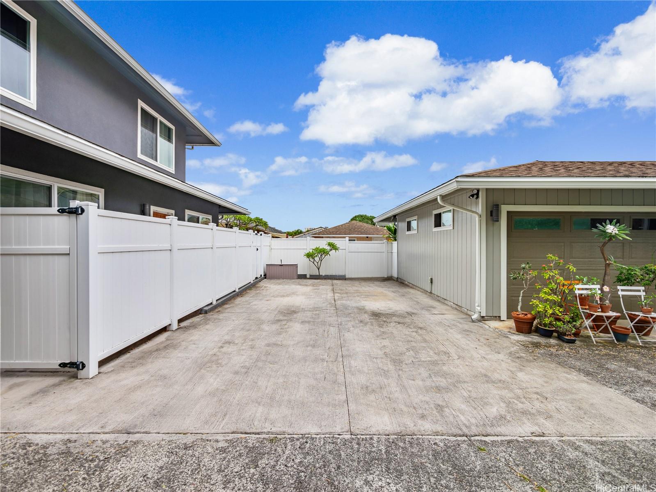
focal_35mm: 16
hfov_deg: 94.5
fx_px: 303
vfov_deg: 78.1
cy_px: 246
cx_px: 328
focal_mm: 8
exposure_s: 1/5000
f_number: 4
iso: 125
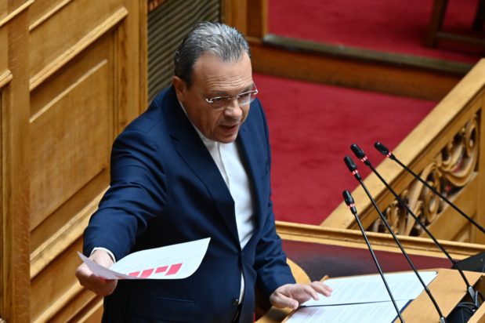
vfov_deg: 3.9
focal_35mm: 350
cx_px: 242
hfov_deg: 5.9
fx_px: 4713
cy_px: 162
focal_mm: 350
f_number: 10
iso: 8000
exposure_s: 1/250
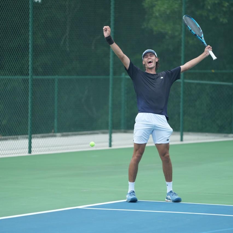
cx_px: 118
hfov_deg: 6.8
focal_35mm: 256
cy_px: 116
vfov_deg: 6.8
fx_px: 1950
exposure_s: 1/2000
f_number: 2.8
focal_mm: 200
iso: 1000
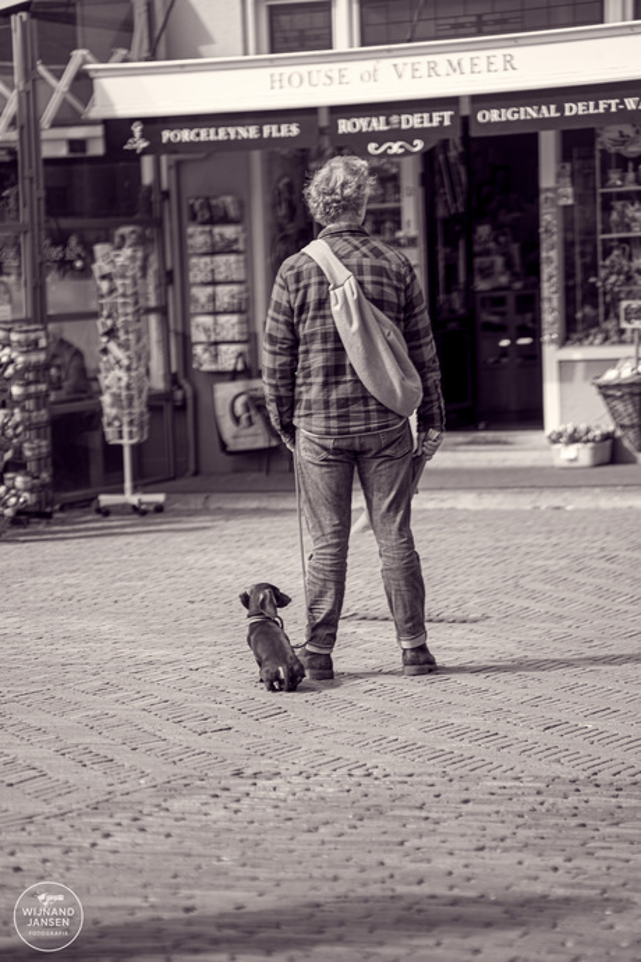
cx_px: 320
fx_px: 3061
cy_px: 481
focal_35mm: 115
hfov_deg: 12.0
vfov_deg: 17.9
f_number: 2.8
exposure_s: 1/160
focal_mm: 114.6
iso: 100
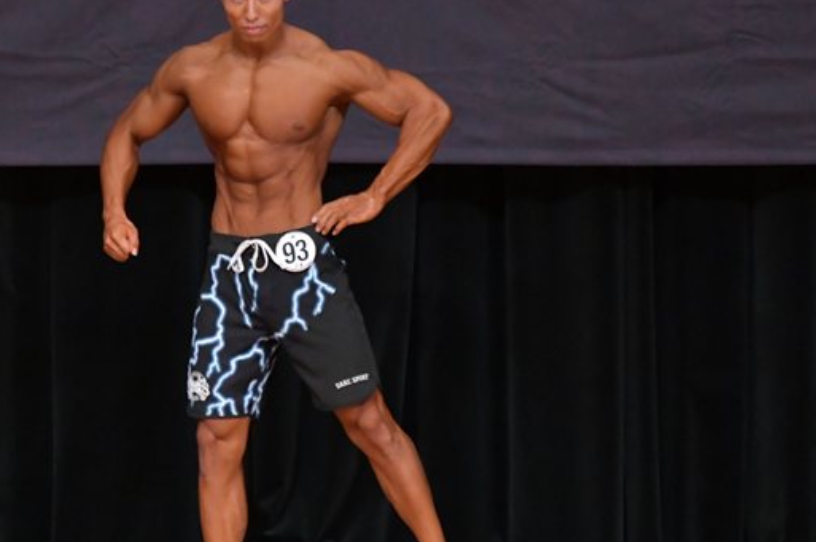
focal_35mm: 476
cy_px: 302
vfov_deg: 2.9
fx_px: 10779
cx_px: 279
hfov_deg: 4.3
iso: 5000
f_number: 5.6
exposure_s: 1/400
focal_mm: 210
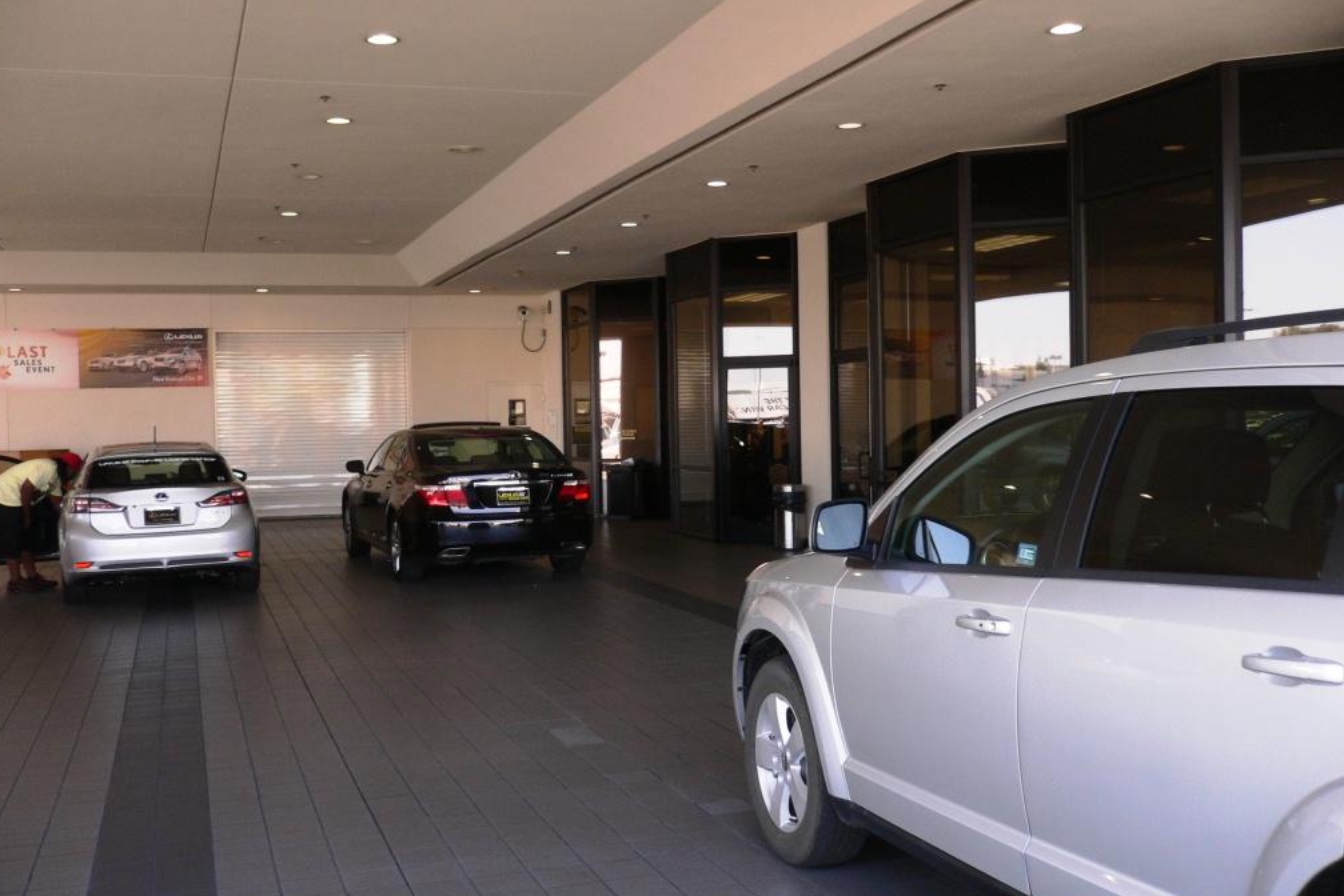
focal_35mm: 37
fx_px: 1382
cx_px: 669
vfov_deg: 36.0
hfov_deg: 51.9
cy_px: 464
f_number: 2.8
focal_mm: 5.8
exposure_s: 1/100
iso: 80
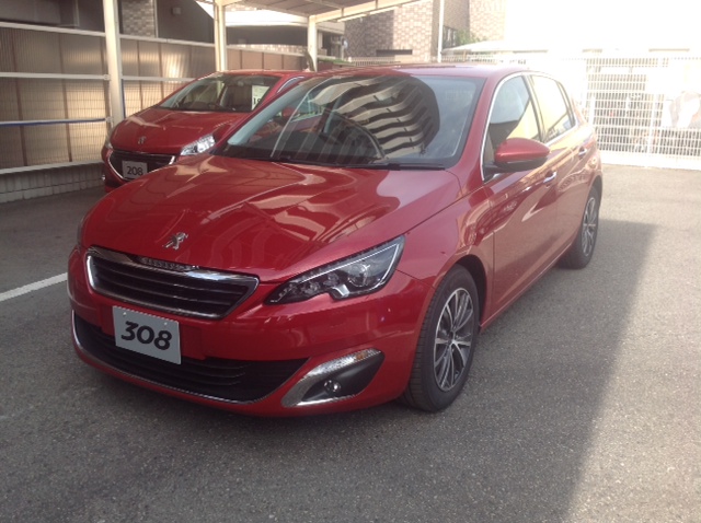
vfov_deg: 40.6
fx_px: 708
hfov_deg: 52.7
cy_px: 262
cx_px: 350
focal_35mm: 35
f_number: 2.4
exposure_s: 1/570
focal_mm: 4.28
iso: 50
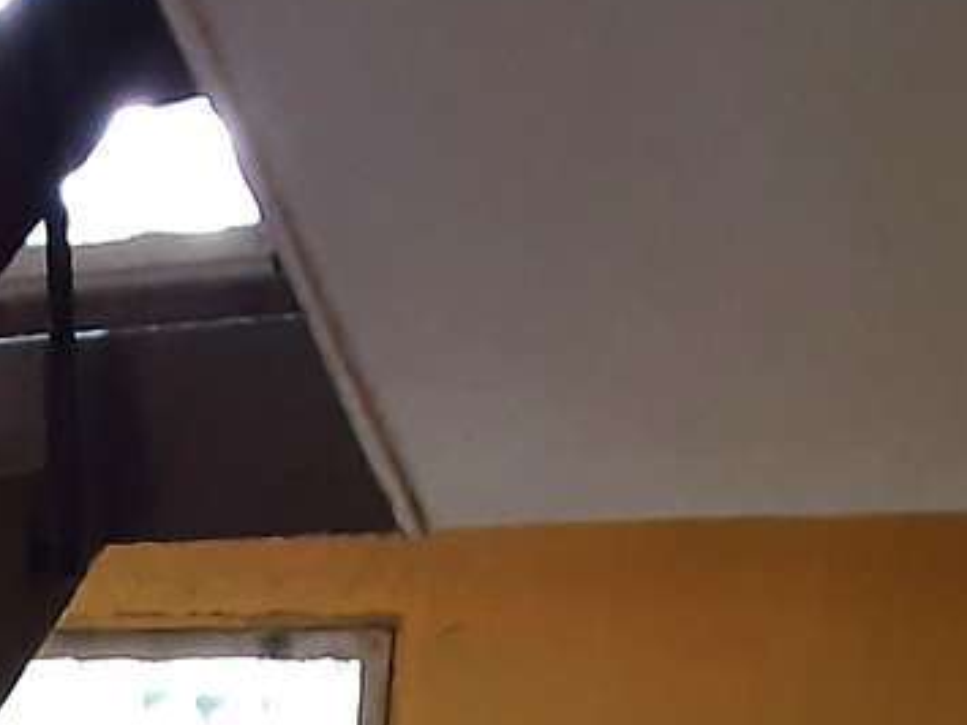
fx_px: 1536
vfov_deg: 19.0
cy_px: 1364
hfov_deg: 30.9
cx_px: -114
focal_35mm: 55
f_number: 2.2
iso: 250
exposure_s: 1/25
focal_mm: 1.42
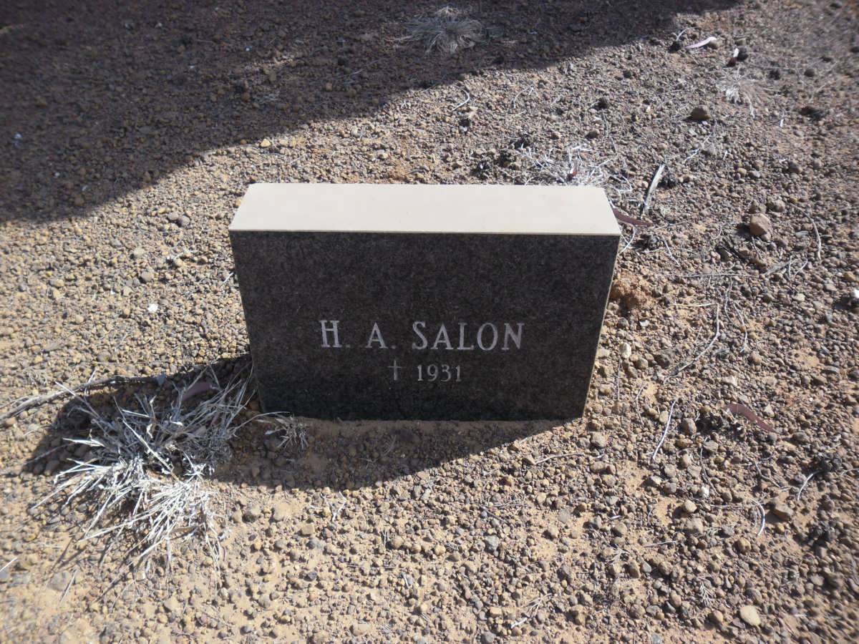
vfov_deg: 51.4
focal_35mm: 27
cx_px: 430
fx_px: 670
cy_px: 322
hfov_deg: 65.3
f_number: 3.5
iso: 80
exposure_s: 1/490
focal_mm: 4.9
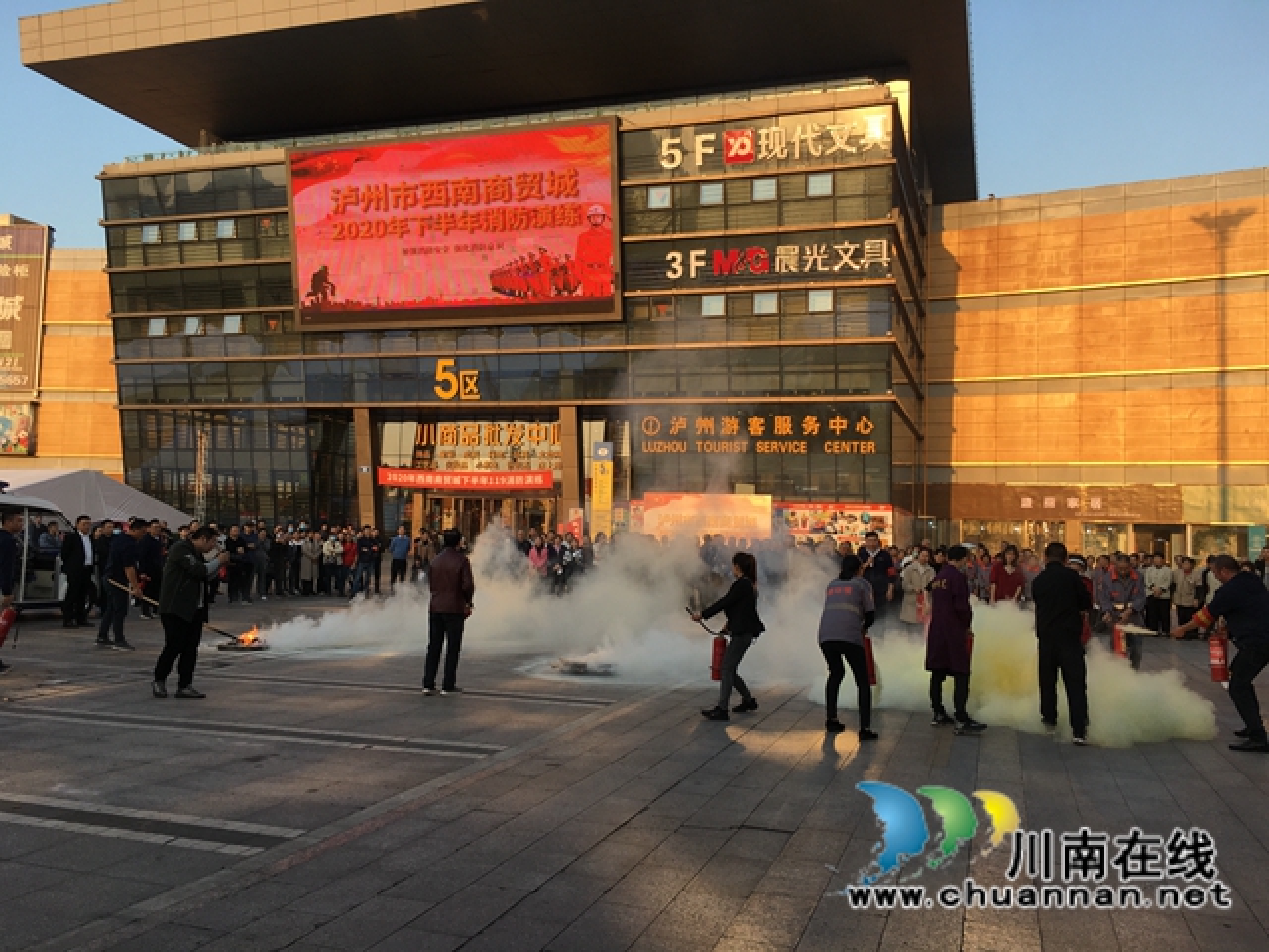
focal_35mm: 29
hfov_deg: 61.7
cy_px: 476
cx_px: 634
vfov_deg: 48.2
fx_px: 1063
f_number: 2.2
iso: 25
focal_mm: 4.15
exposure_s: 1/334
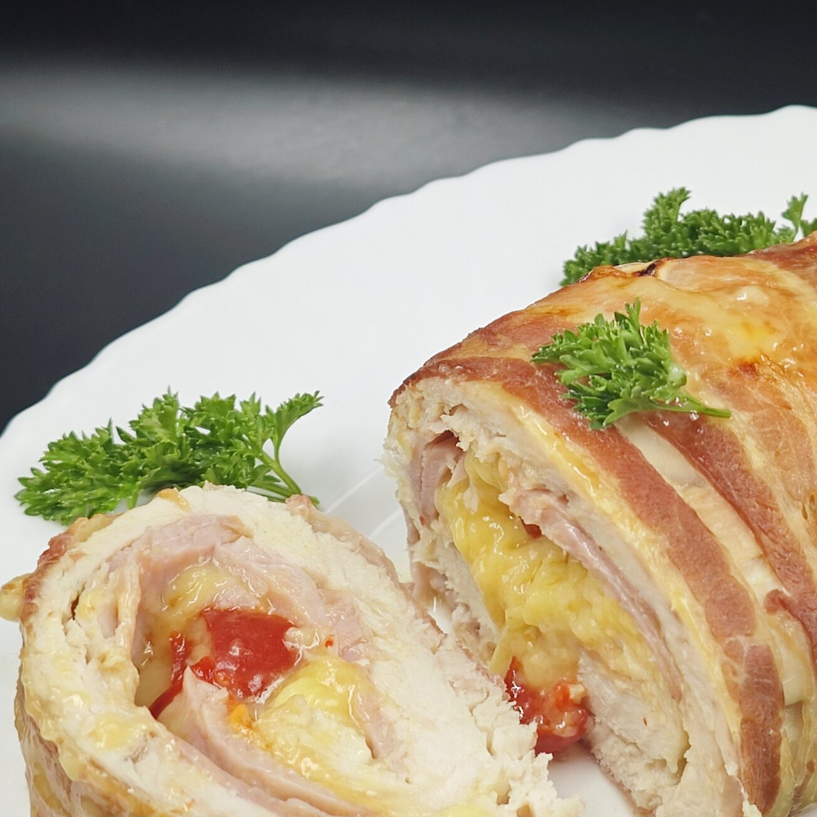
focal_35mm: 80
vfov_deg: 21.6
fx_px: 2136
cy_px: 515
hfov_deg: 21.1
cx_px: 758
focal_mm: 6.55
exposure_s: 1/153
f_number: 1.6
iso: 50
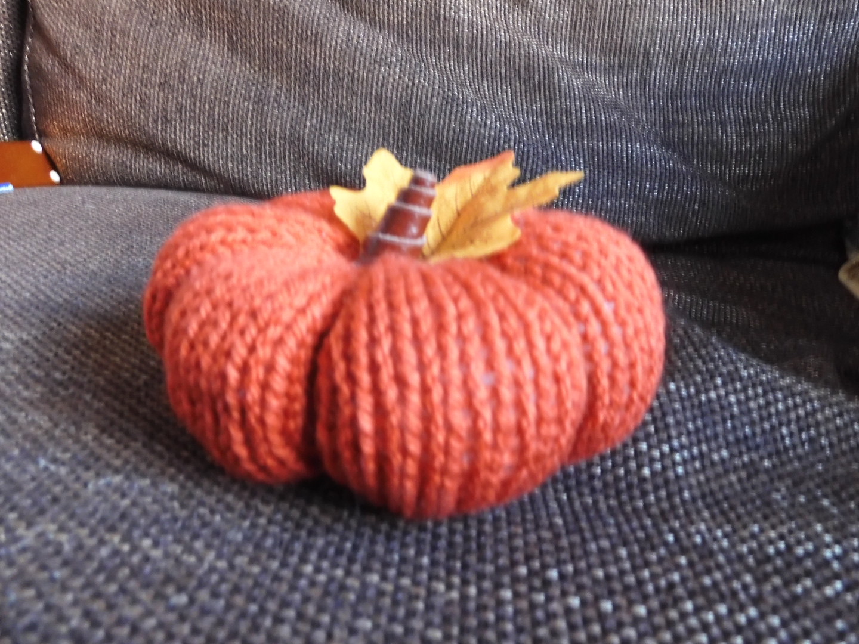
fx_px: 695
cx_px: 430
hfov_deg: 63.4
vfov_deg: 49.7
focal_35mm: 28
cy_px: 322
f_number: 3.5
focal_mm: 5
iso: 720
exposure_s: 1/8
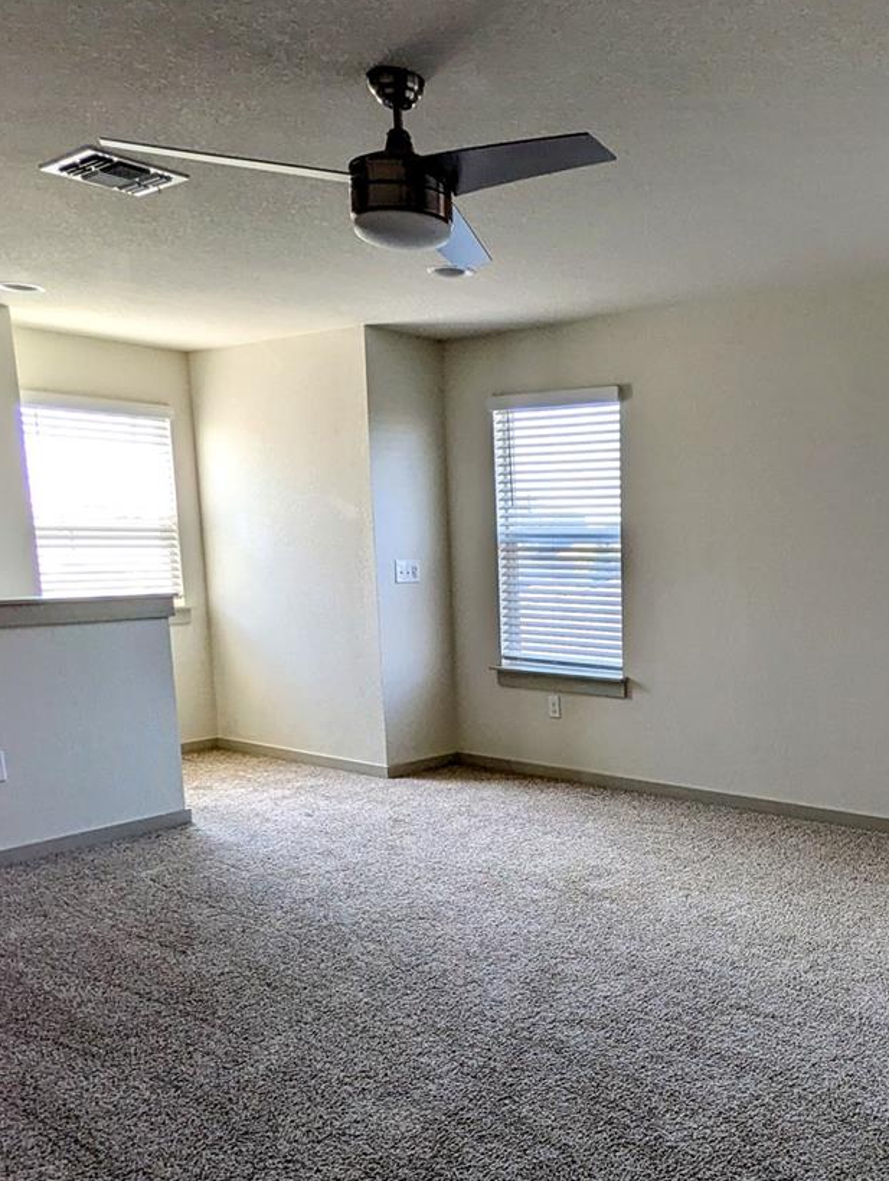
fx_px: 1024
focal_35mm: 30
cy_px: 744
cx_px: 715
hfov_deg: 44.5
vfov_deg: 59.1
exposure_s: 1/104
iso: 48
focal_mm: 2.35
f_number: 2.2
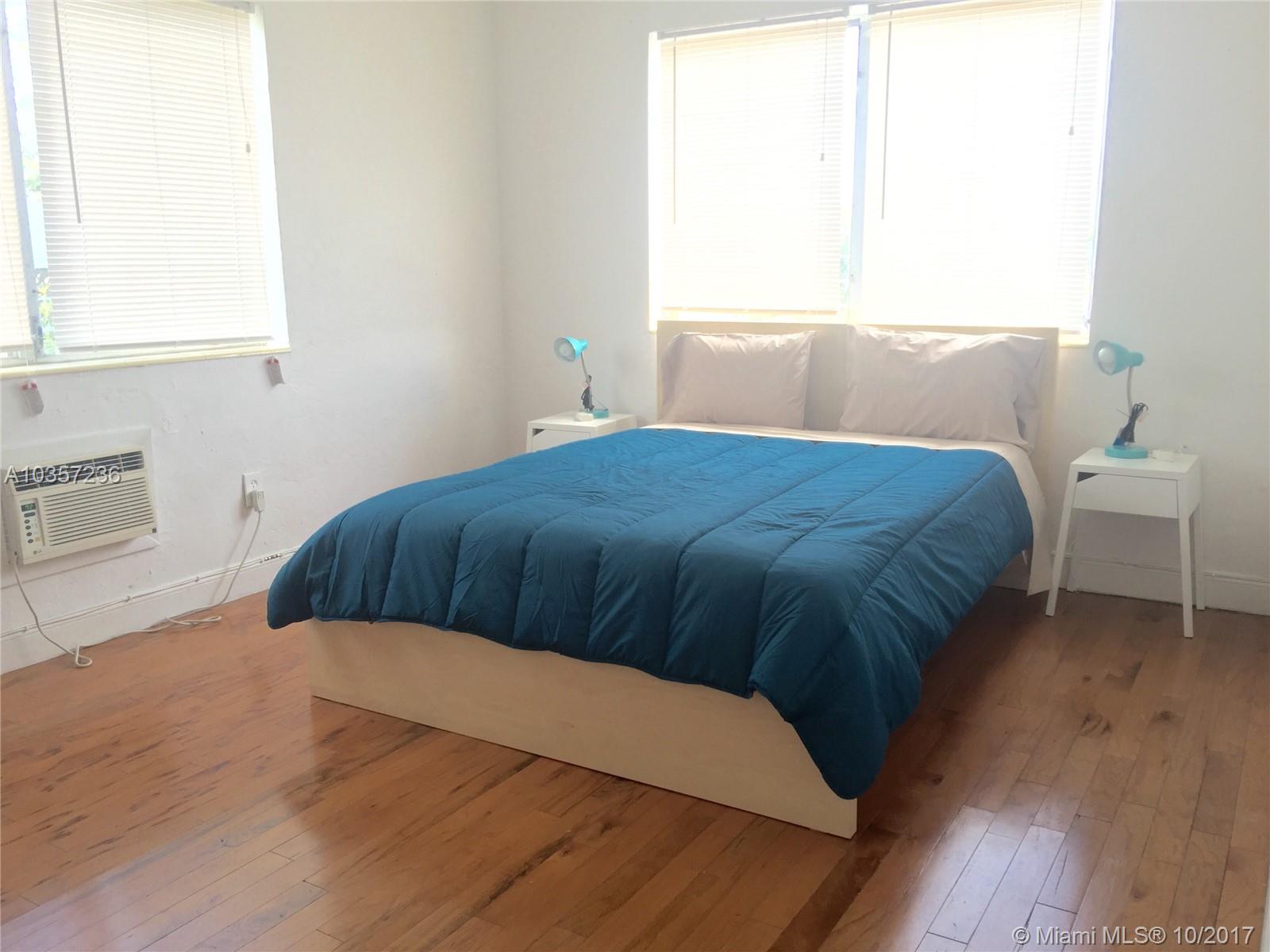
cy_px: 476
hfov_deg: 61.7
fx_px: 1064
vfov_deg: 48.2
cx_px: 635
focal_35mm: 29
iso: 32
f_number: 2.2
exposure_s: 1/40
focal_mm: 4.15
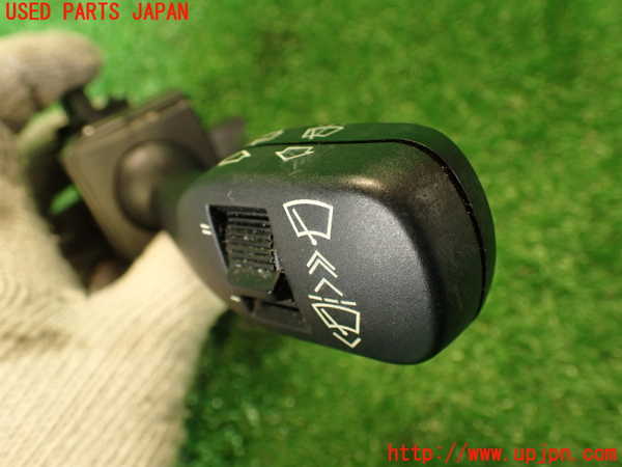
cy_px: 234
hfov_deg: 60.0
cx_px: 311
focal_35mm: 30
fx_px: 539
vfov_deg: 46.8
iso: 320
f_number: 2.3
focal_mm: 5.4
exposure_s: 1/30
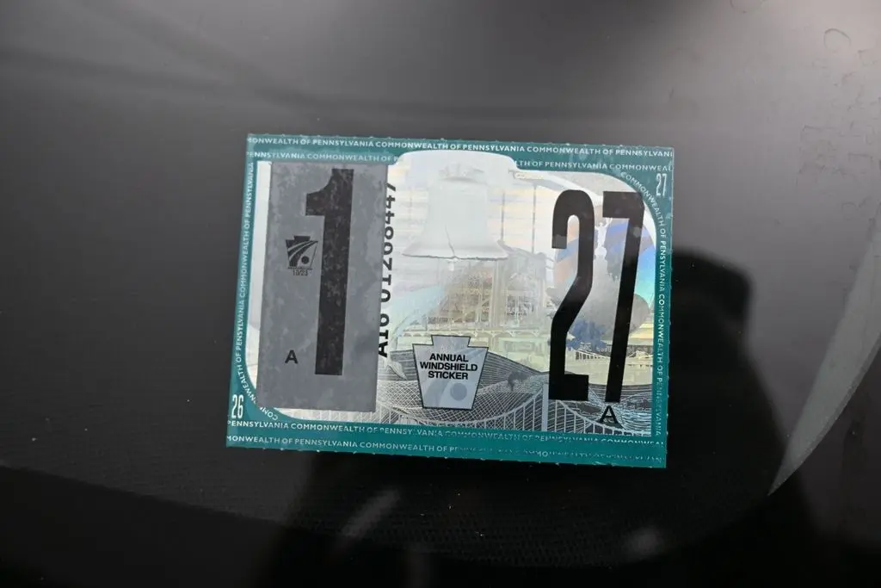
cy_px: 294
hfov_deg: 52.2
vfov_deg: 36.2
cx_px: 440
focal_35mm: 37
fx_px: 899
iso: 200
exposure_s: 1/250
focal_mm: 24.5
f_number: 4.5
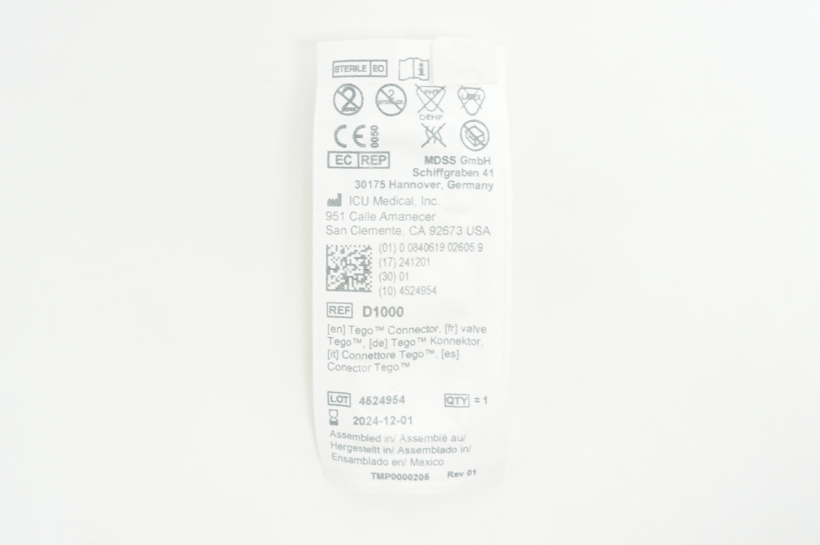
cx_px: 410
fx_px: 1297
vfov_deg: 23.7
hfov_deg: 35.1
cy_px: 272
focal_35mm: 57
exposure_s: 1/15
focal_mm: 38
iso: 400
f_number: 8
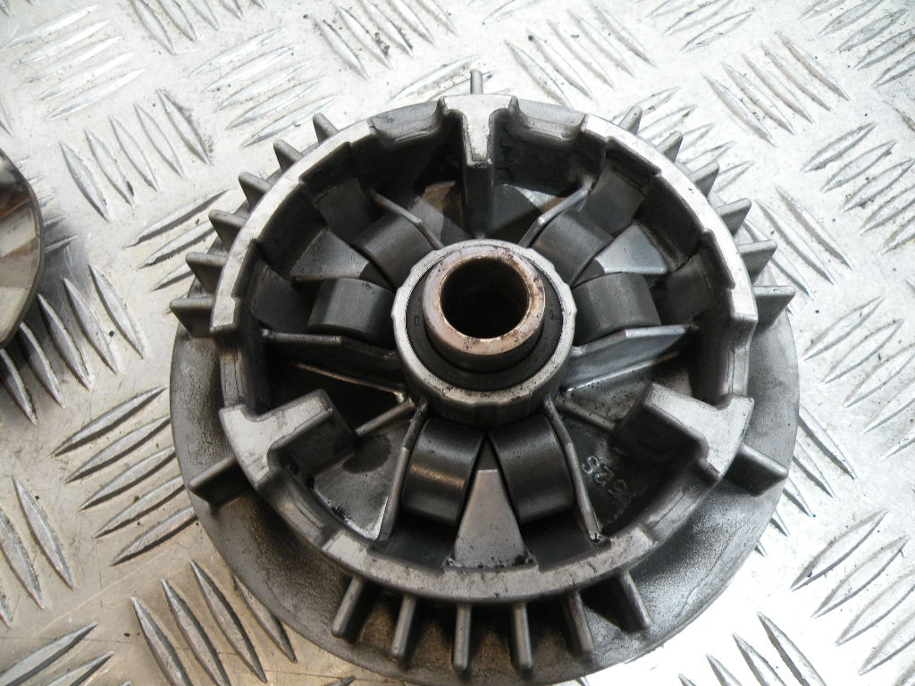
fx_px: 714
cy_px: 343
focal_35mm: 27
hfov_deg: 65.3
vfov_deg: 51.4
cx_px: 458
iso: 152
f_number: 2.8
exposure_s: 1/60
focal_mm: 4.7
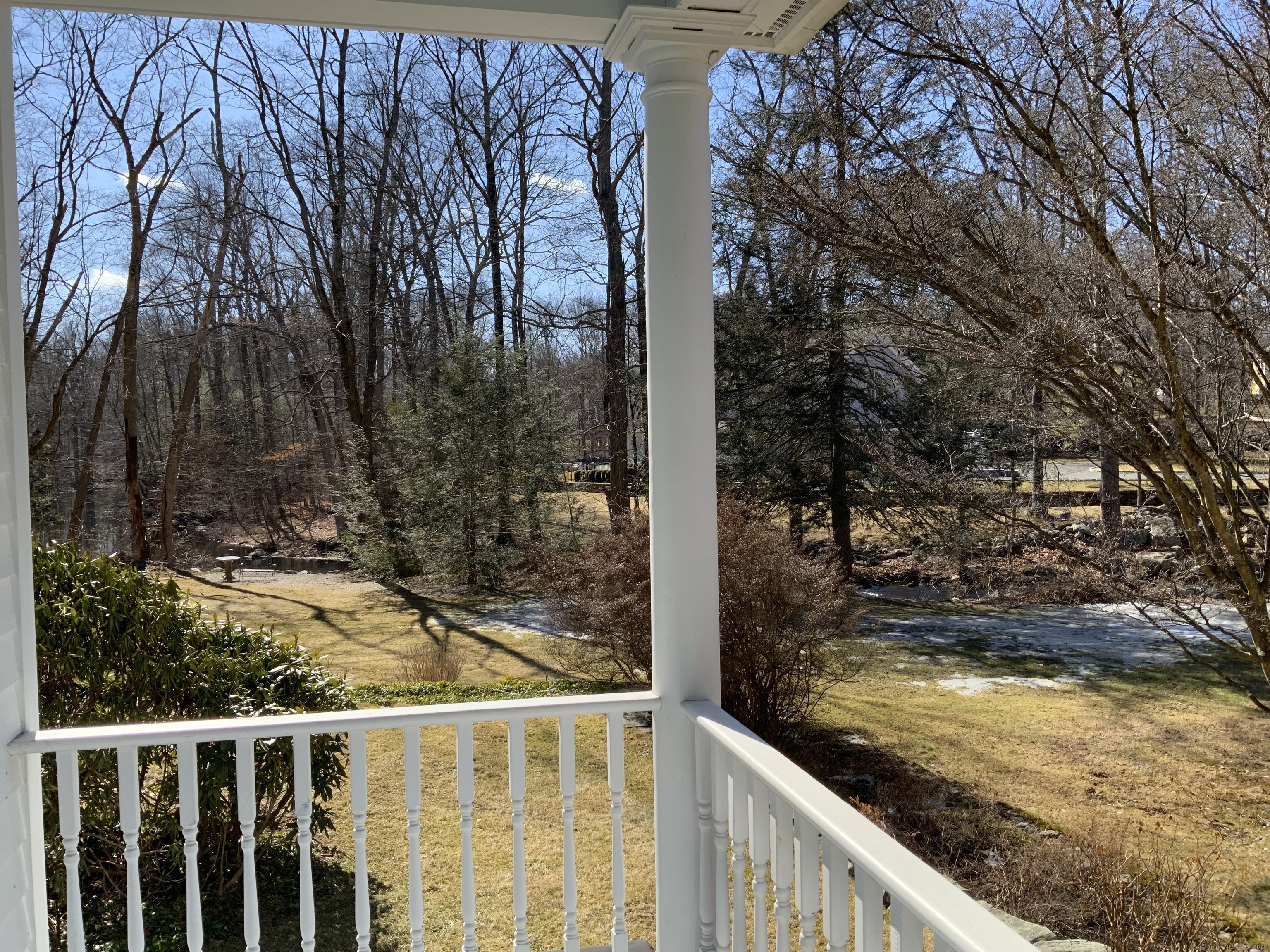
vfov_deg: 48.2
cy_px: 476
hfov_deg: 61.7
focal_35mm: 29
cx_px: 635
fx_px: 1064
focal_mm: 3
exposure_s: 1/962
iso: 16
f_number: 1.8
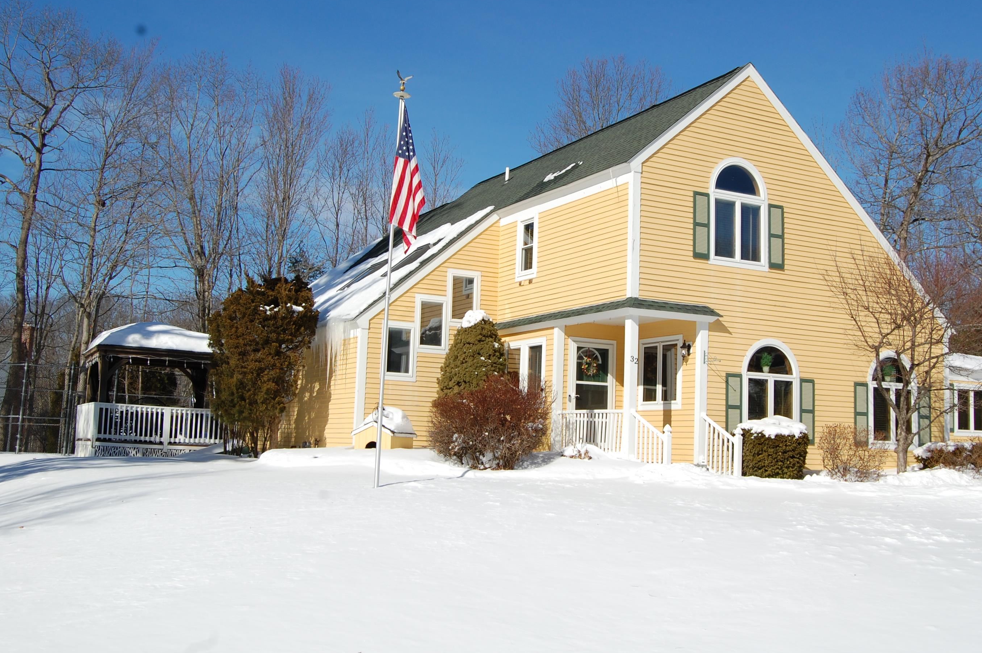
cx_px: 534
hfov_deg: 48.4
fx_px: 1090
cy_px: 300
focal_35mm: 40
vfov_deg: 33.3
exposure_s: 1/500
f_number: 11
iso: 200
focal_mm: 24
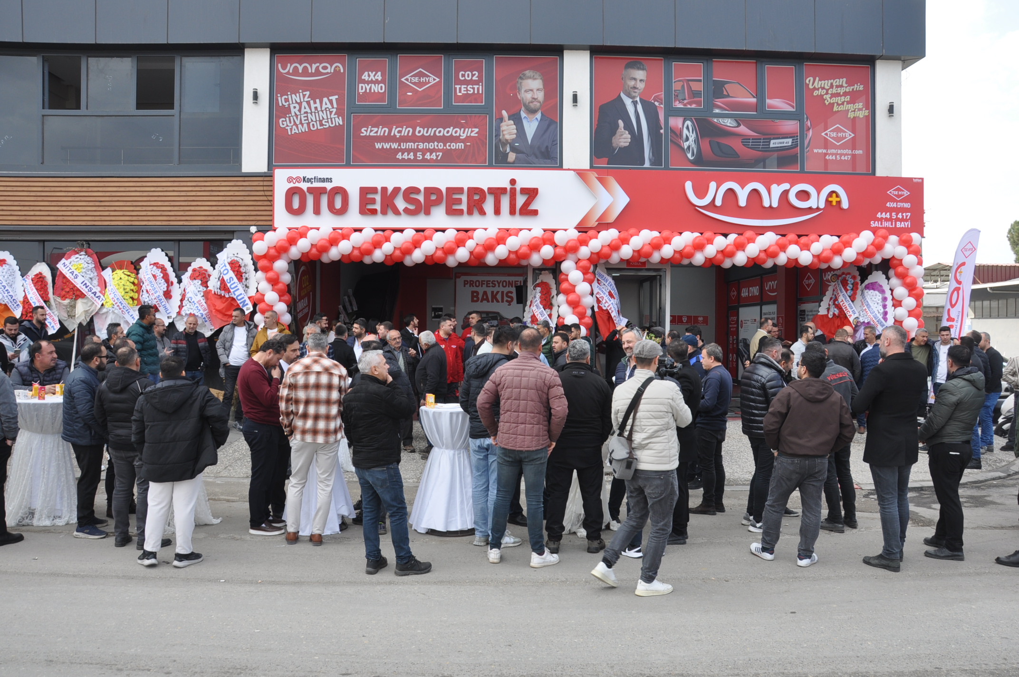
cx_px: 510
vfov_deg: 47.8
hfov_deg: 67.4
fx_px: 763
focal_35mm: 27
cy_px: 338
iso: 200
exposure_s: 1/100
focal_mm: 18
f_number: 9
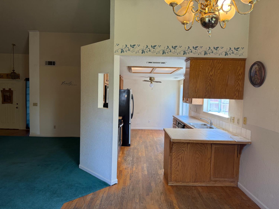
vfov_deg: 56.8
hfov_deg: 71.6
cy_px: 104
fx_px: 193
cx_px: 140
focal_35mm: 24
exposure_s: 1/120
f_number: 1.78
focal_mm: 6.76
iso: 160
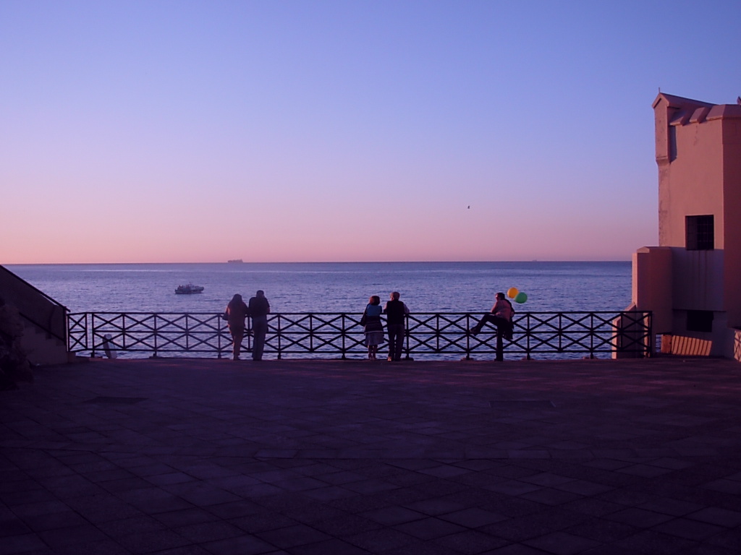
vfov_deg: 37.7
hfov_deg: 49.0
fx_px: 813
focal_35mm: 38
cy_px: 278
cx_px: 370
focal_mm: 6.3
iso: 50
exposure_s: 1/470
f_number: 2.9
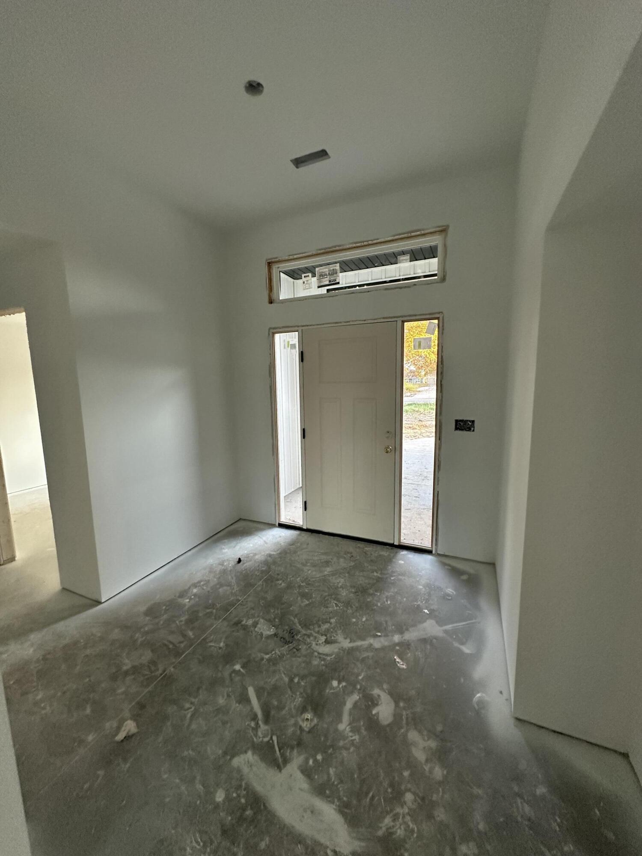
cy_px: 428
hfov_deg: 85.7
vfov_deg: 102.1
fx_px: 346
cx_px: 321
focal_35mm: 14
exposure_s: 1/78
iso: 320
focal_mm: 2.22
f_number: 2.2
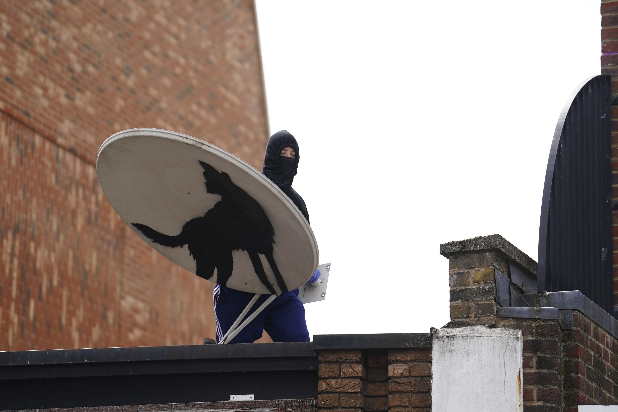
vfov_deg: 9.5
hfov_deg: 14.3
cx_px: 309
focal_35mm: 144
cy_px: 206
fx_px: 2472
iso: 320
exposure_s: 1/4000
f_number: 2.8
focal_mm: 144
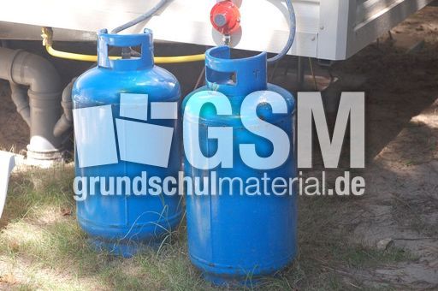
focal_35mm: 105
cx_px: 219
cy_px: 146
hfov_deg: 19.5
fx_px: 1276
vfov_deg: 13.0
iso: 400
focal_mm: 70
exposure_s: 1/125
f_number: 4.2
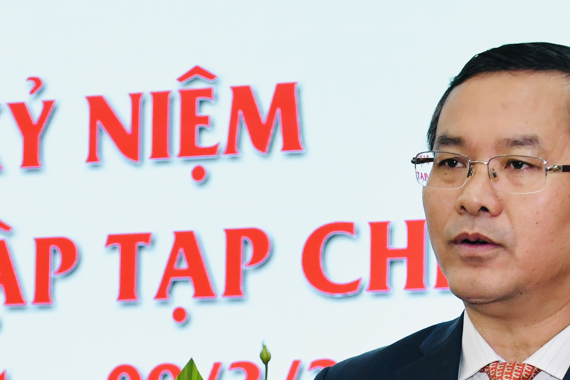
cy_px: 407
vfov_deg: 7.2
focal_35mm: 190
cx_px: 270
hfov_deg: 10.8
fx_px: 3009
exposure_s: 1/250
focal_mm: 45
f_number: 4
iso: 1600
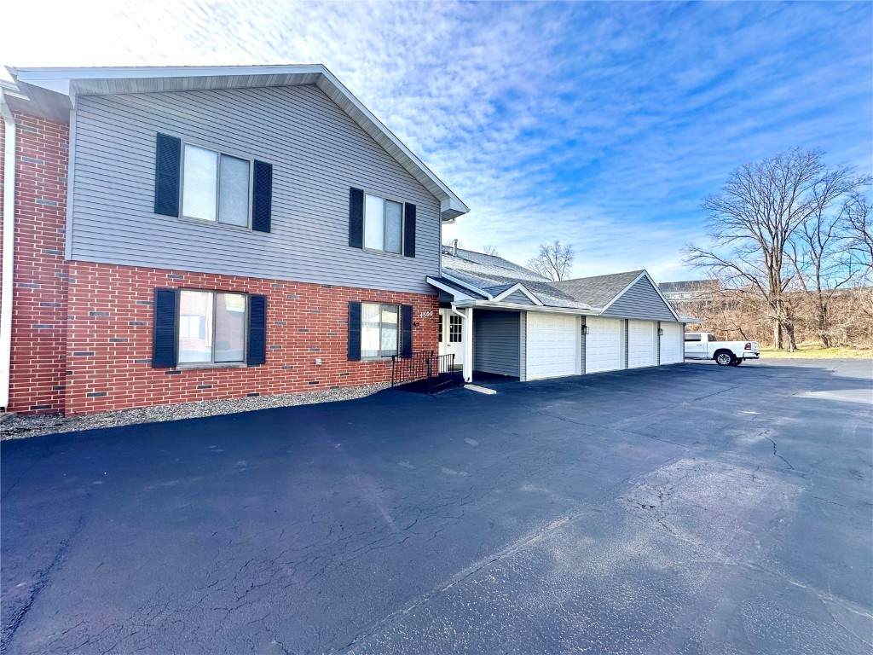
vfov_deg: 85.7
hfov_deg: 102.1
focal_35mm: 14
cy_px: 328
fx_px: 353
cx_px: 436
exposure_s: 1/575
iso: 40
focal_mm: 2.22
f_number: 2.2
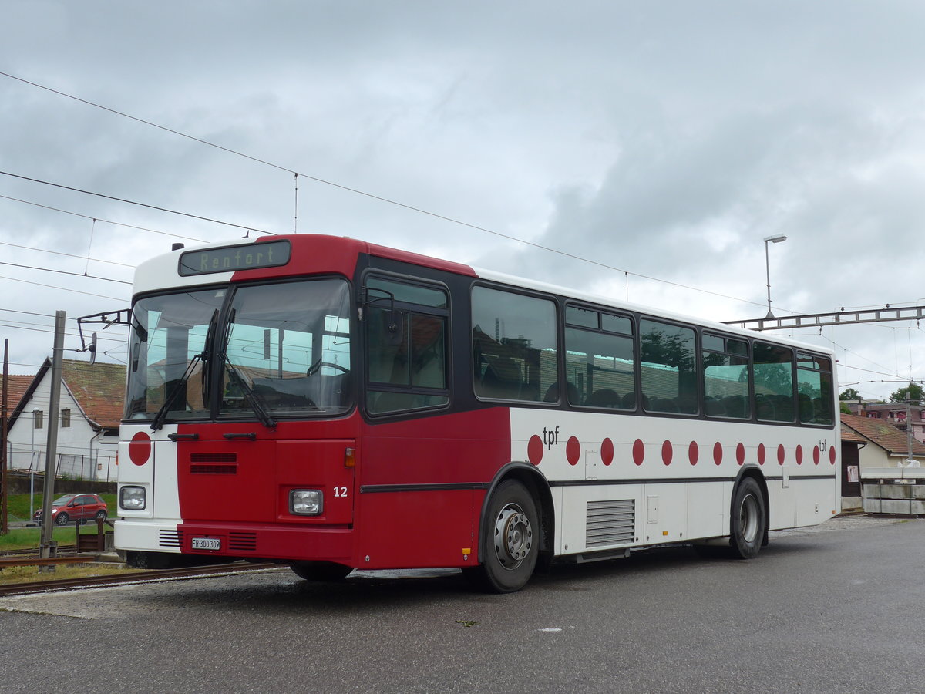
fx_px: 1309
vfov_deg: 29.7
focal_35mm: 49
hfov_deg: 38.9
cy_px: 347
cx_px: 462
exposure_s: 1/1300
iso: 80
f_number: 3.2
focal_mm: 10.1
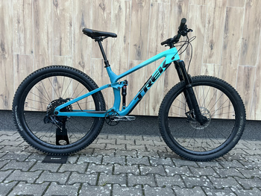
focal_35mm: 26
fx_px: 196
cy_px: 98
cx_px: 130
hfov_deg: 67.3
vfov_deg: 53.1
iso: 320
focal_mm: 5.7
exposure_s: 1/60
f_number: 1.5
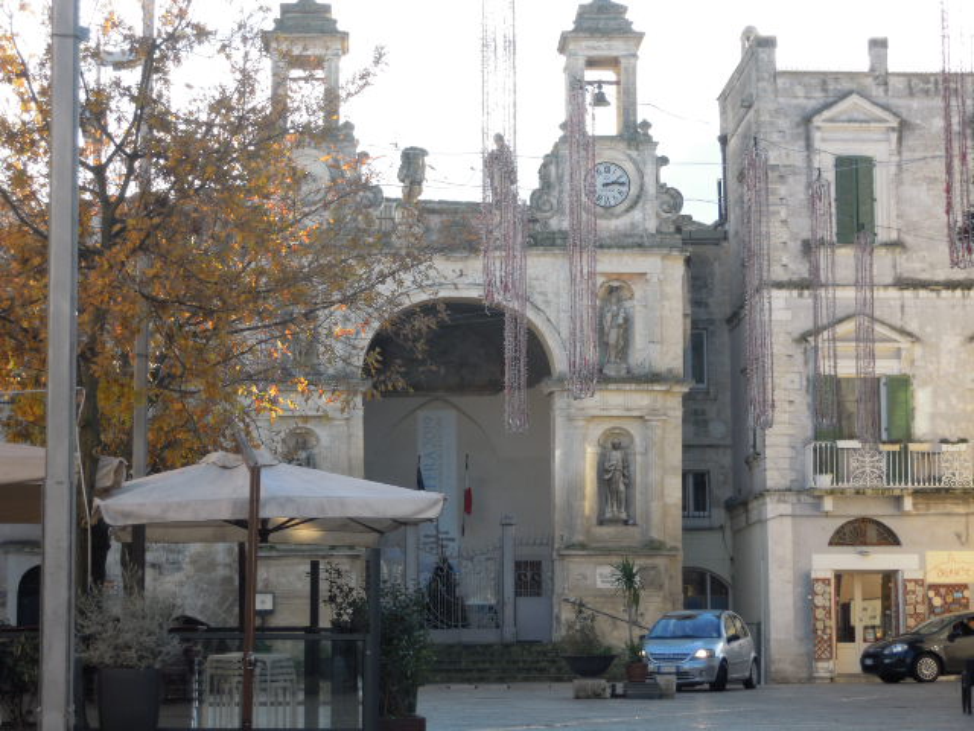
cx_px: 487
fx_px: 2448
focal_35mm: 87
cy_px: 366
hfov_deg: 22.5
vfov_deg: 17.0
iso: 100
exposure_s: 1/125
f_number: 4.9
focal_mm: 15.5
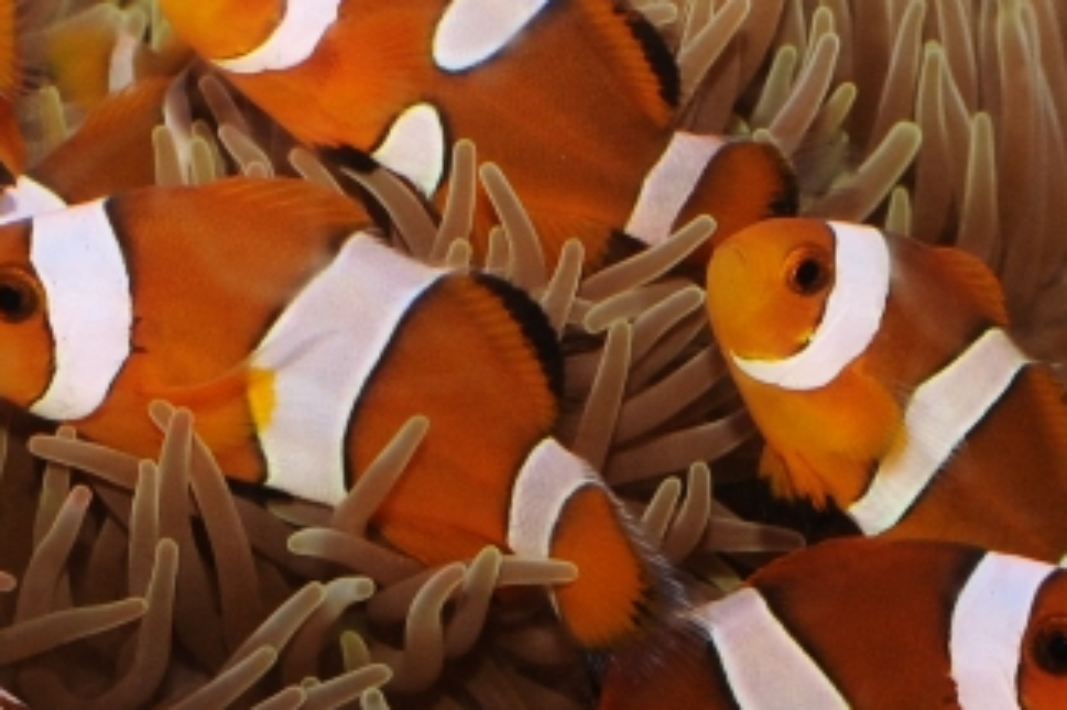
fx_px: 9864
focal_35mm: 333
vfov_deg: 4.1
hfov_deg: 6.2
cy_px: 215
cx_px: 357
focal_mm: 105
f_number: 14
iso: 400
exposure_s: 1/250
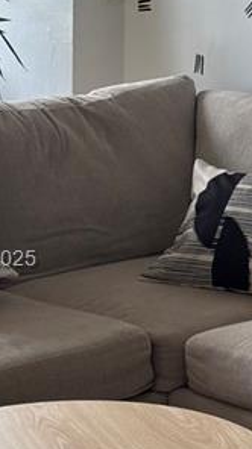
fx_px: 1369
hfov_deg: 10.0
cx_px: 439
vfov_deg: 18.6
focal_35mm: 115
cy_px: 261
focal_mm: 5.96
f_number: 1.6
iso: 40
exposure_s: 1/246
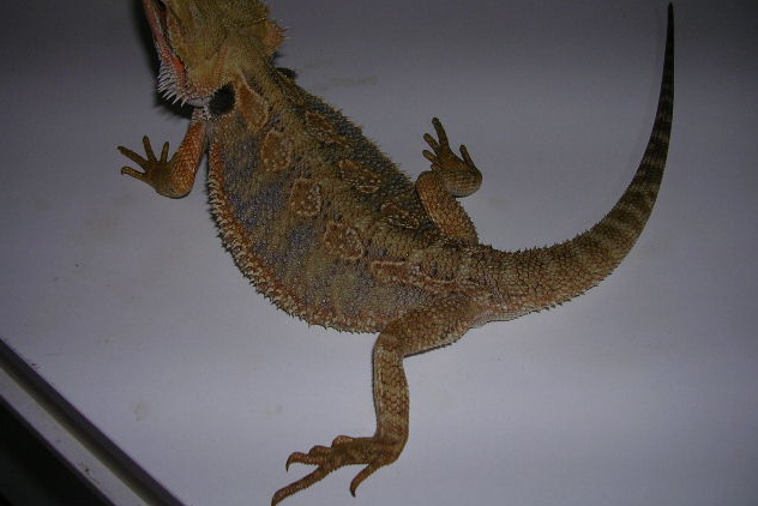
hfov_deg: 48.4
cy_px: 219
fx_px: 843
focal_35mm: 40
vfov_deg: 33.4
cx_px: 381
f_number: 2.8
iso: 50
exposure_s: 1/60.1
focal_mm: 5.8
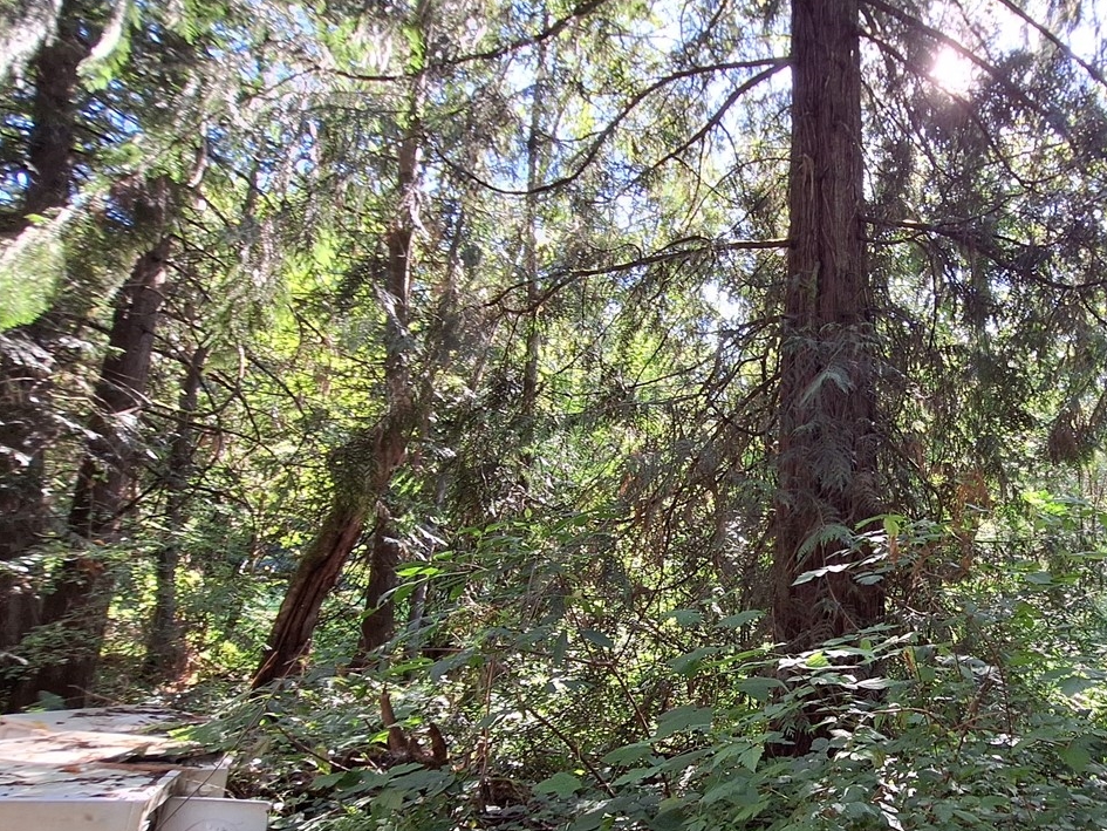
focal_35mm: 22
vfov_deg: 60.2
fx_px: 704
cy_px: 527
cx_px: 822
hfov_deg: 71.5
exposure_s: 1/60
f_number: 2.2
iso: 50
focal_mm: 1.74
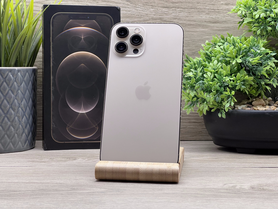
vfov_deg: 19.1
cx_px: 139
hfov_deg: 25.3
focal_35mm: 77
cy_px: 104
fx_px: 618
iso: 80
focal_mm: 9
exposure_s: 1/100
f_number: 2.8
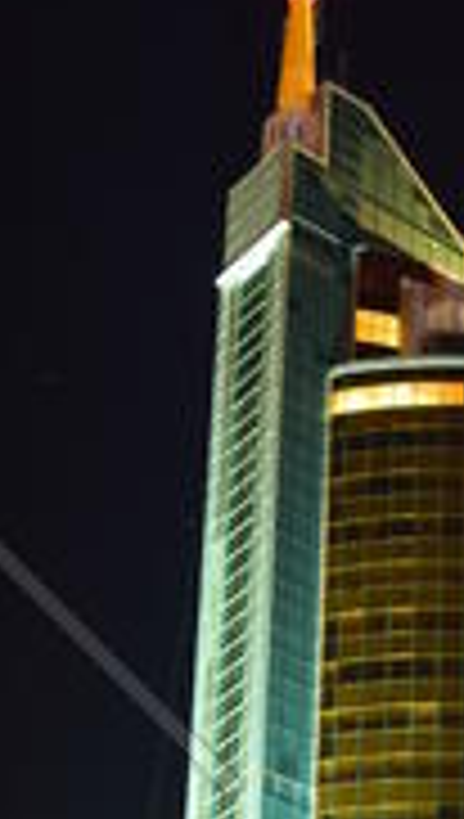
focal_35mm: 110
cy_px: 1026
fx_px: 2395
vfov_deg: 18.3
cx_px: 471
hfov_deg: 11.0
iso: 100
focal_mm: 22
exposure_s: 20
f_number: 8
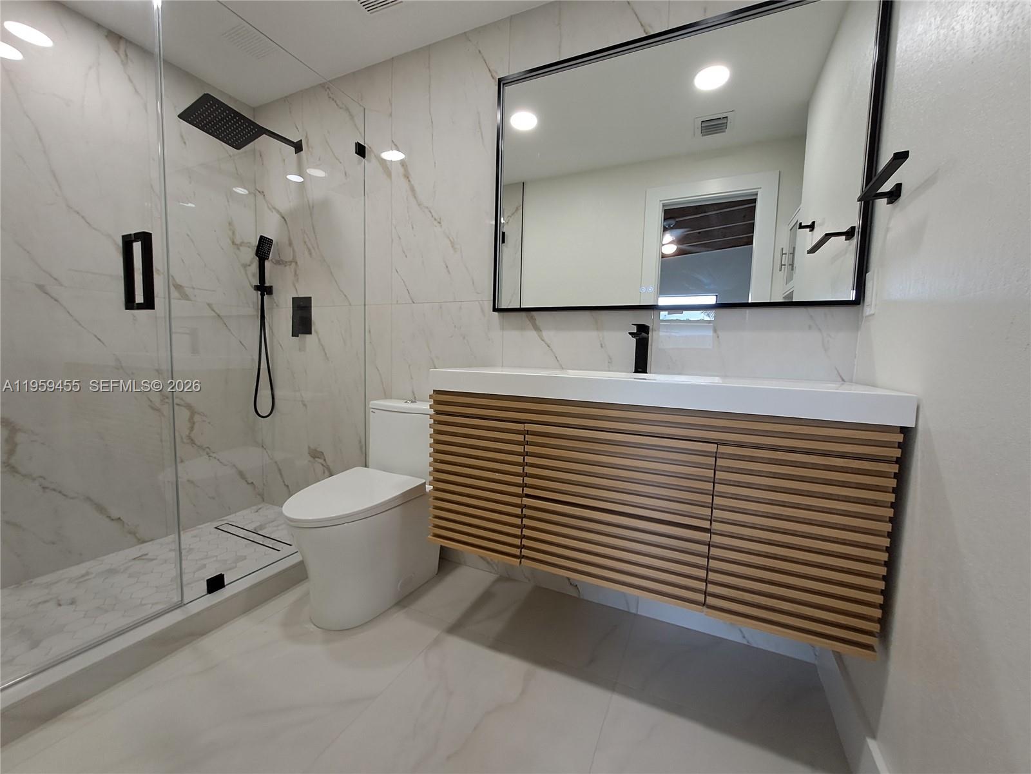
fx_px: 387
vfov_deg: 89.9
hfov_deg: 106.2
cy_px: 387
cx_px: 516
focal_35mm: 13
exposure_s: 1/50
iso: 100
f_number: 2.2
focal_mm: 1.42
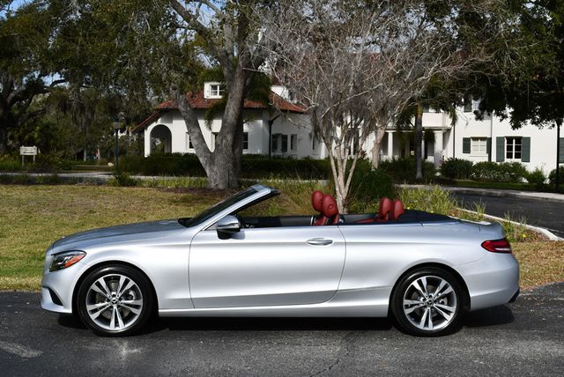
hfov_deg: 38.2
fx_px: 815
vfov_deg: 26.0
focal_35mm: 52
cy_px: 188
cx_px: 282
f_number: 9
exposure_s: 1/320
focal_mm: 26
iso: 100
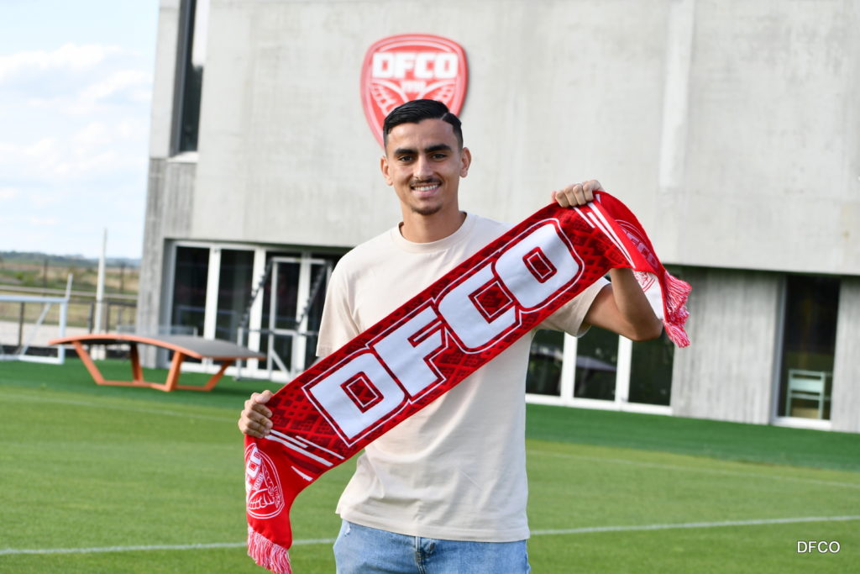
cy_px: 287
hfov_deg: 18.3
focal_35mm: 112
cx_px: 430
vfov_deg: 12.2
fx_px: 2676
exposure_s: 1/250
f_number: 8
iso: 200
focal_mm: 75
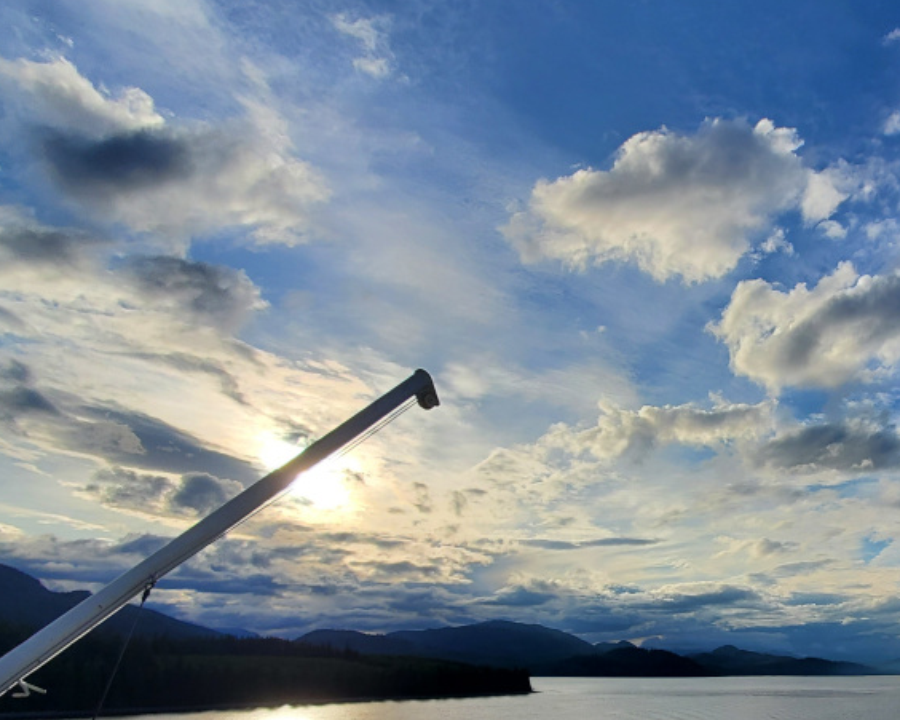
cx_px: 756
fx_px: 719
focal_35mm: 27
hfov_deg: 57.7
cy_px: 546
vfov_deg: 50.8
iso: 50
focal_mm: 1.8
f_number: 2.2
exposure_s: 1/1983
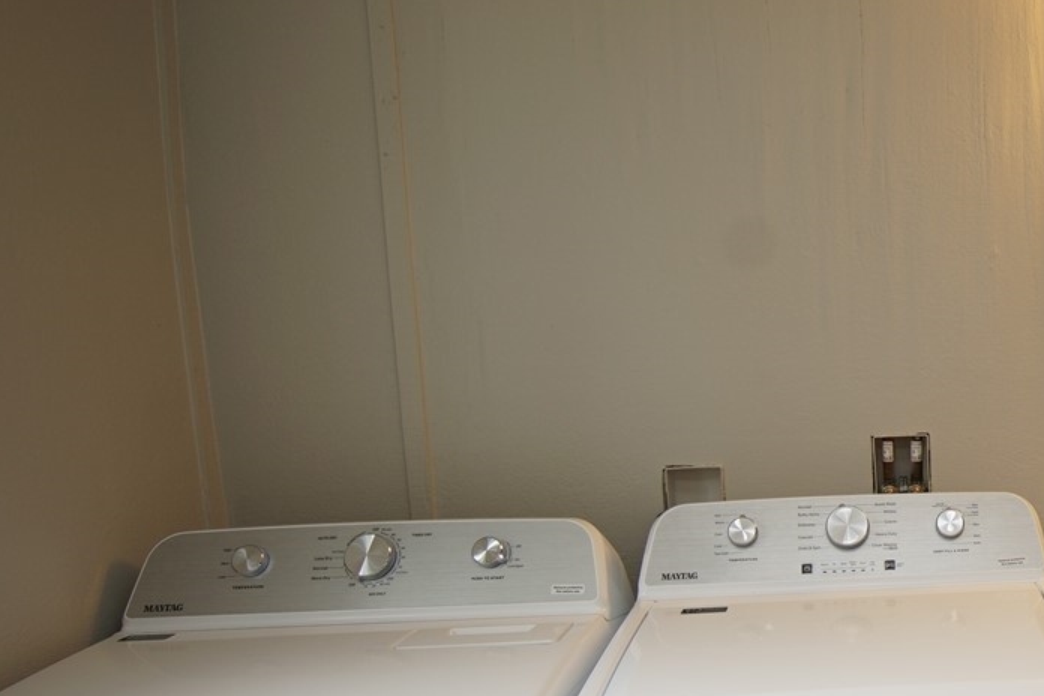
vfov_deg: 34.0
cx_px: 1075
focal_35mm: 39
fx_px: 1131
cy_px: 434
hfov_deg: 42.0
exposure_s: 1/160
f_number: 4
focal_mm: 16
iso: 320
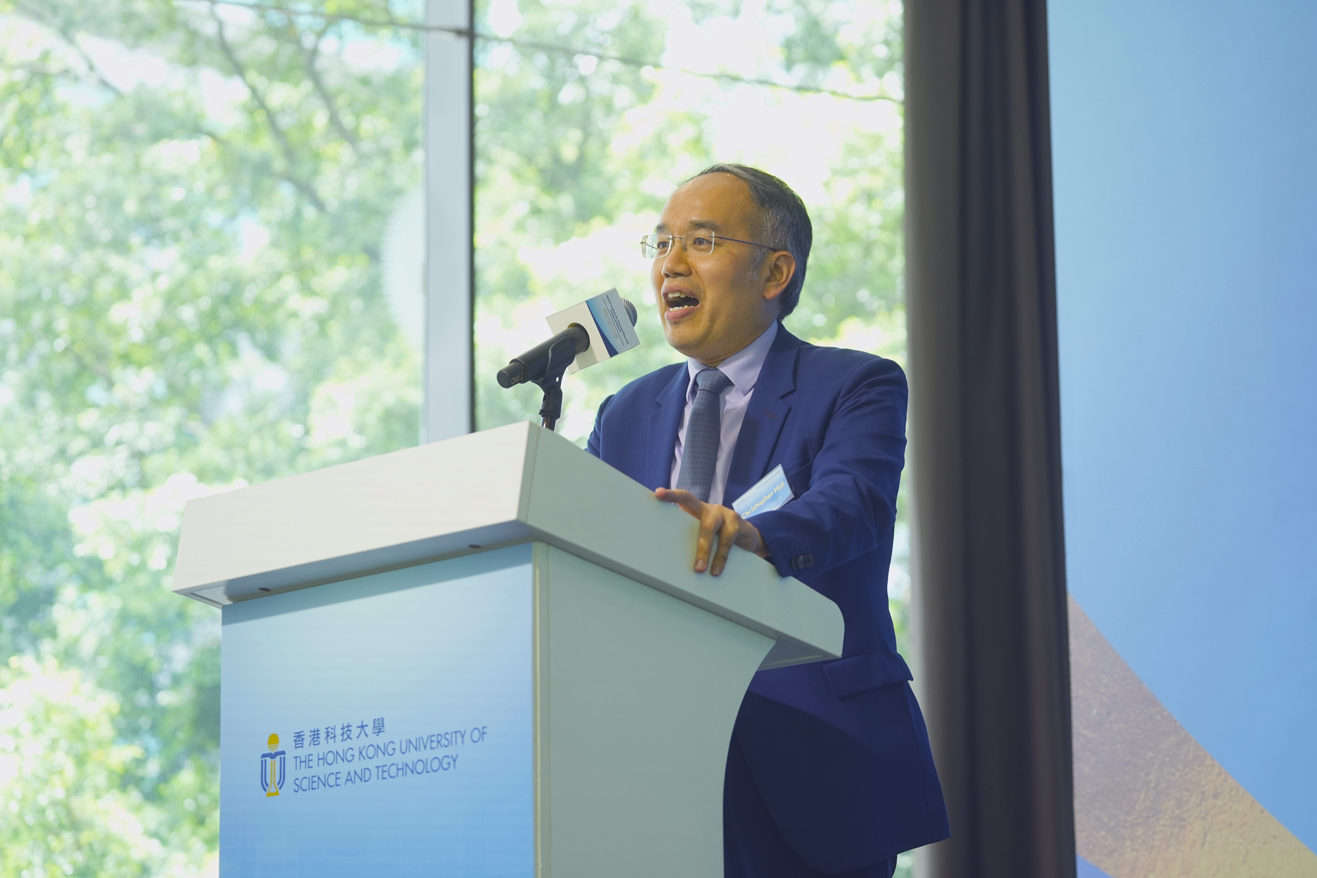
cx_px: 664
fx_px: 3622
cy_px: 443
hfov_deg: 20.6
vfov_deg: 13.8
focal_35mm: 99
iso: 800
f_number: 4
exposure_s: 1/160
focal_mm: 98
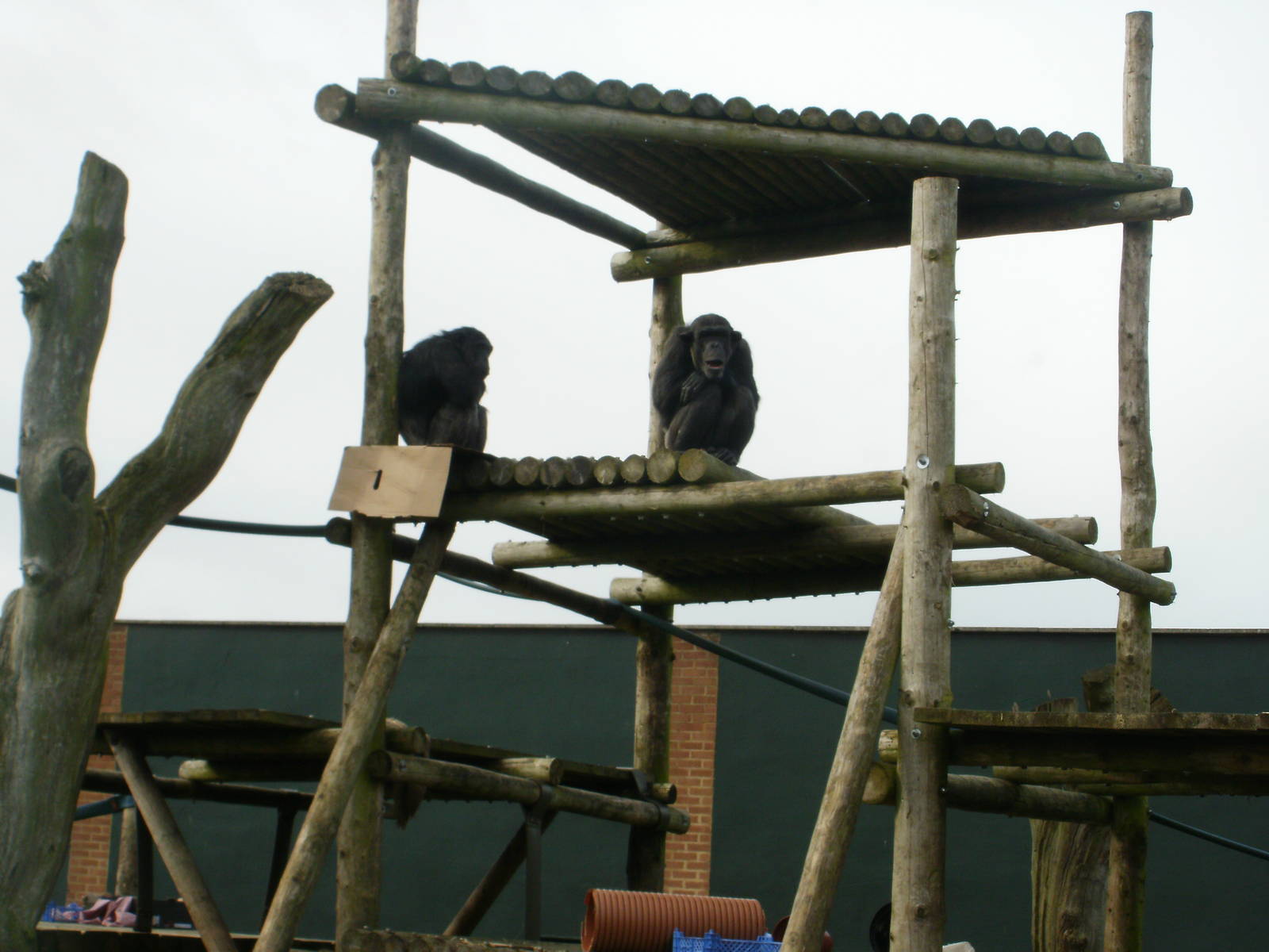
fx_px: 2346
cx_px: 634
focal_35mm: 64
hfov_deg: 30.3
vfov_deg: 22.9
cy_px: 476
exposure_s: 1/125
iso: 100
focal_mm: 11.2
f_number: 7.3
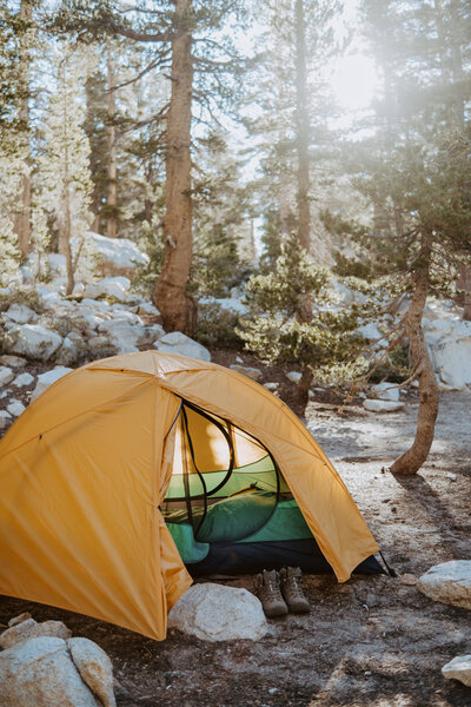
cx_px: 236
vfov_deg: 54.4
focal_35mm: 35
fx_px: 687
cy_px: 354
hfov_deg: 37.9
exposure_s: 1/640
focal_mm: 23
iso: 250
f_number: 1.6
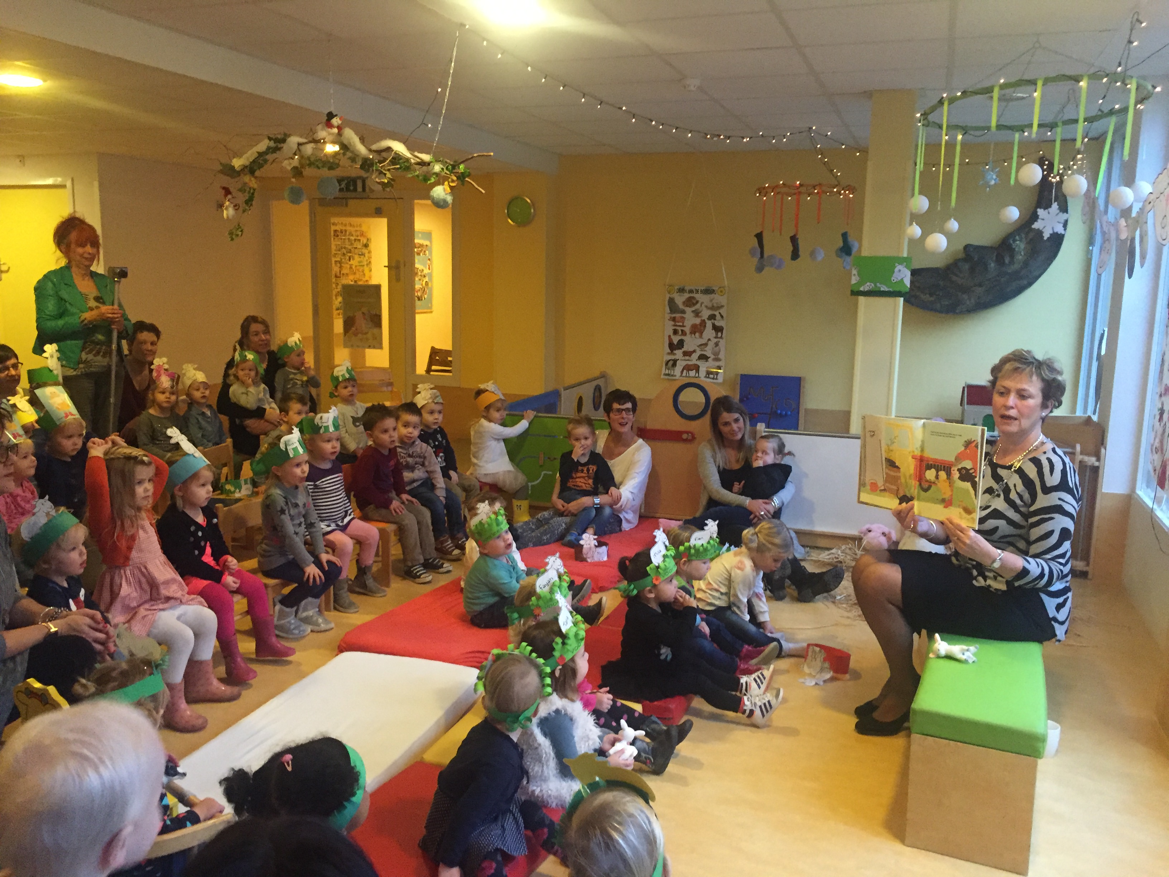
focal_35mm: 29
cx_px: 584
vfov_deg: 48.2
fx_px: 979
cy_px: 438
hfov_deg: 61.7
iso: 250
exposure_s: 1/25
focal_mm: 4.15
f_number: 2.2
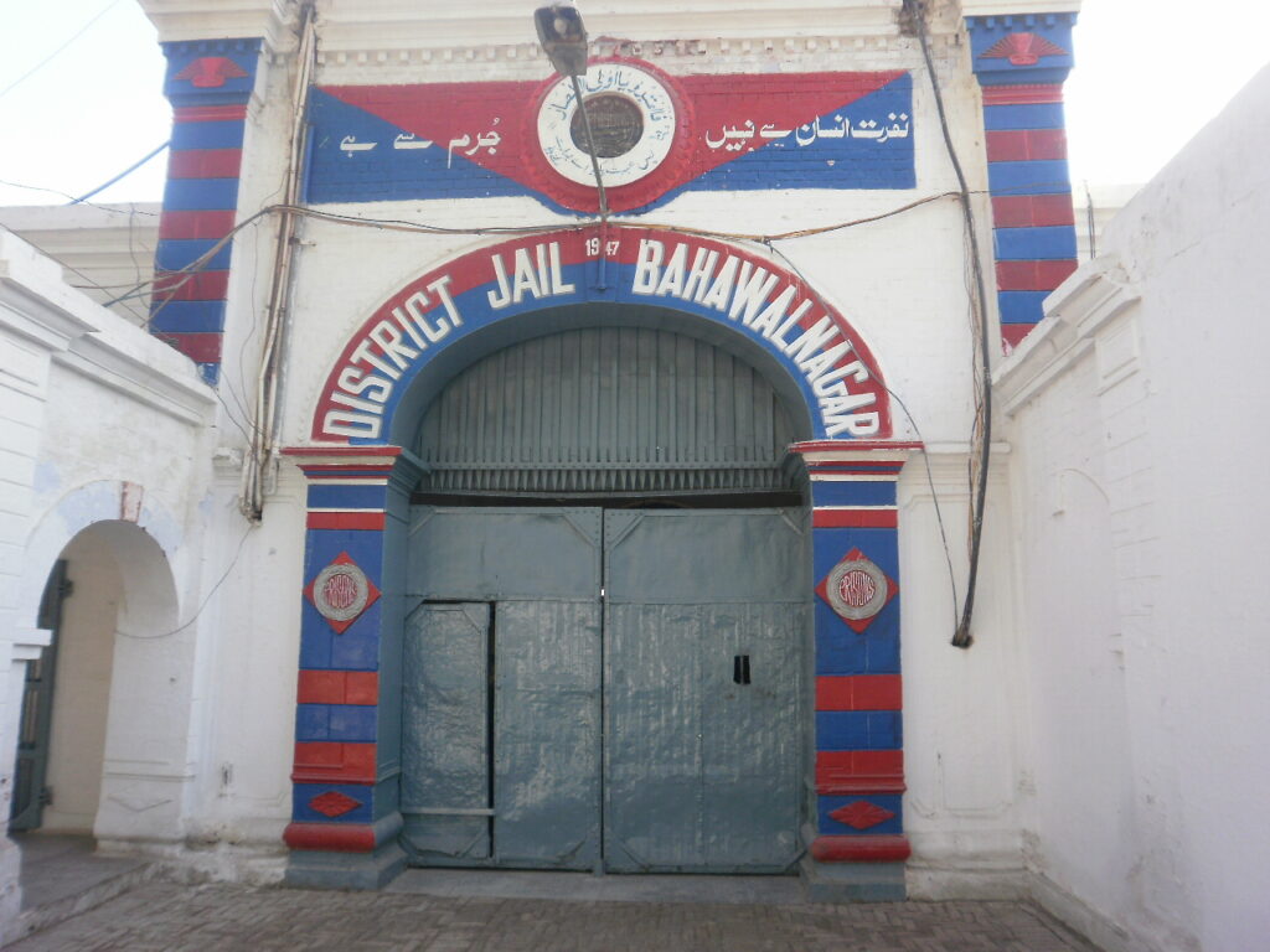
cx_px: 635
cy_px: 476
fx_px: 954
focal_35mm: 26
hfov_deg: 67.3
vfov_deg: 53.1
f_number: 7.8
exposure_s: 1/50
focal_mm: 4.65
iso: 100
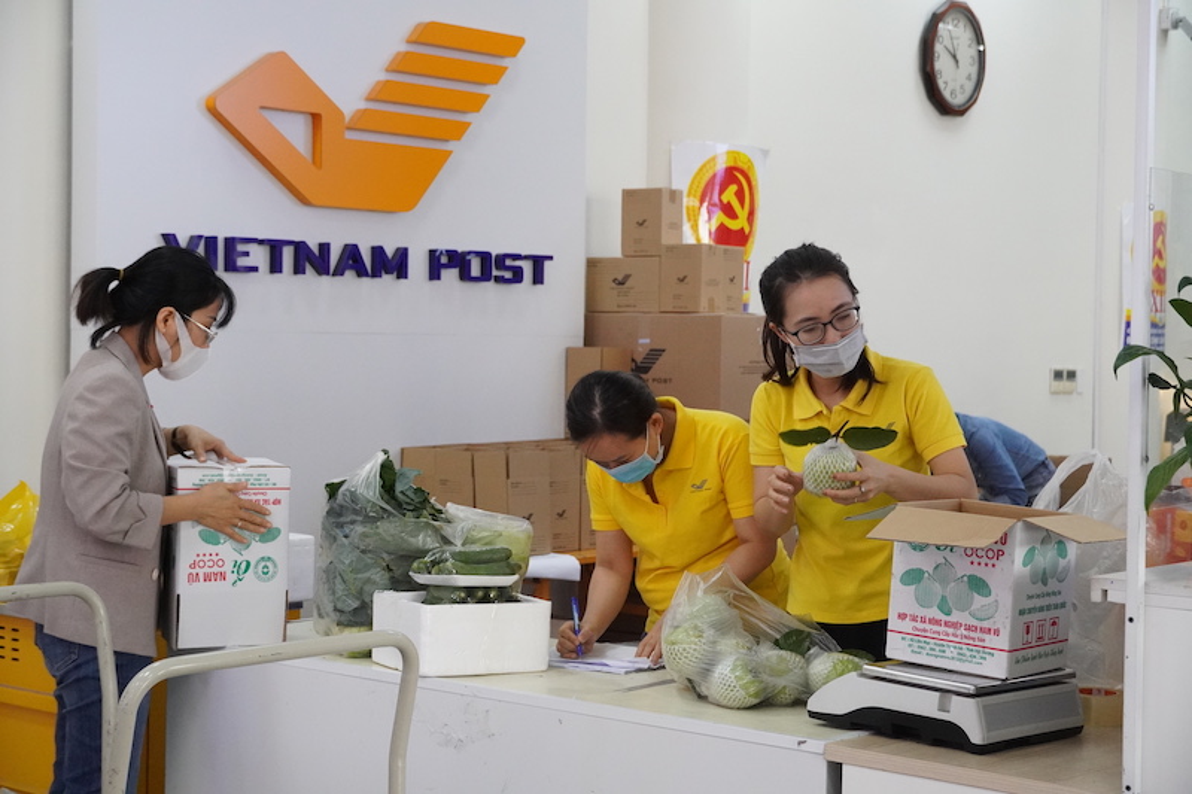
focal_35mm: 60
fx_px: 1986
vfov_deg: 22.6
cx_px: 596
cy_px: 397
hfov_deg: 33.4
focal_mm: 40
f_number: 5
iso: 4000
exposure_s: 1/250
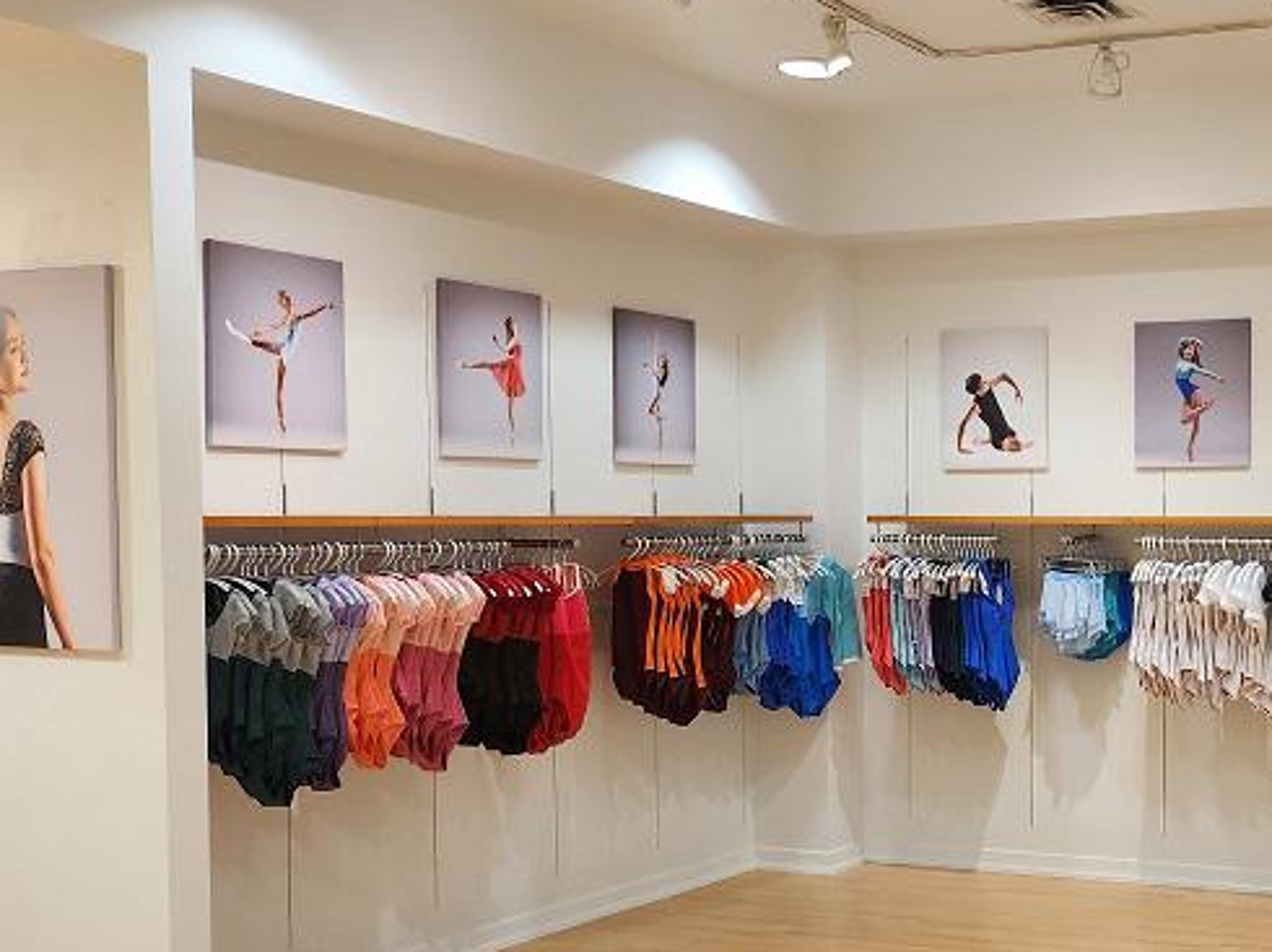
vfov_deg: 29.5
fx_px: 1800
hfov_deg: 36.7
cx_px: 1127
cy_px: 602
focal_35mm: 49
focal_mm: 5
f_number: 1.8
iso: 160
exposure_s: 1/120
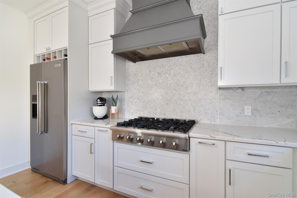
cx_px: 148
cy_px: 99
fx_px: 136
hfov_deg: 95.0
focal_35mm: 16
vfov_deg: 72.0
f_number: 8
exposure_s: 1/30
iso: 640
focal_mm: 11
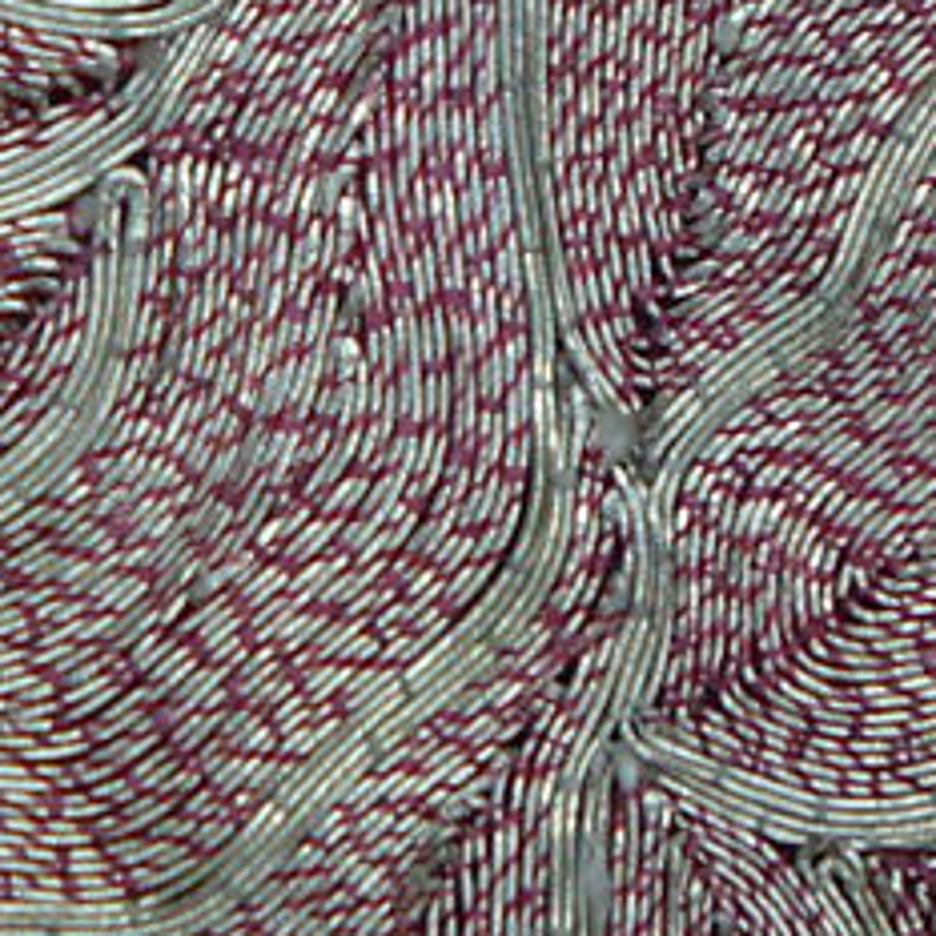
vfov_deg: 2.3
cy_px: -133
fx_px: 23464
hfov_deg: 2.3
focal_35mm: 767
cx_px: -233
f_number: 2.8
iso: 400
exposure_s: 1/200
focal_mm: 64.09
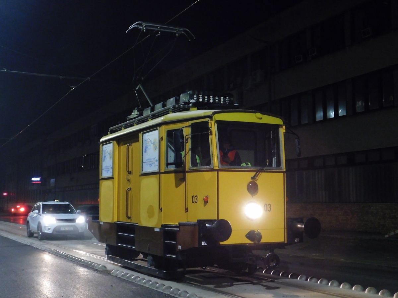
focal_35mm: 40
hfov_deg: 46.8
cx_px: 199
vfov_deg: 36.0
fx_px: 460
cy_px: 149
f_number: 3.6
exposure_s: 1/15
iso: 1600
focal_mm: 7.1
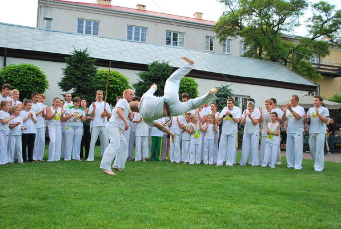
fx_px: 370
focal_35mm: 39
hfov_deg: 49.5
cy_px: 114
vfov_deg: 34.3
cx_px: 170
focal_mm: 26
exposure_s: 1/160
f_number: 4.2
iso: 100
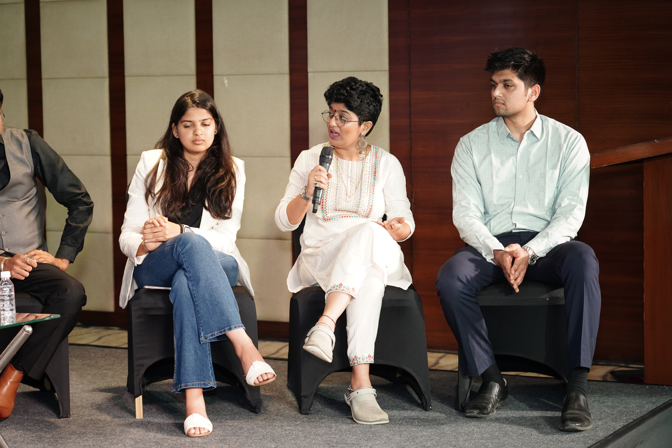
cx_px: 336
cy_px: 224
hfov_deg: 24.5
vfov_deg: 16.5
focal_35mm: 83
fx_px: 1549
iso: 1600
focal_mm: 83
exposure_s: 1/100
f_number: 4
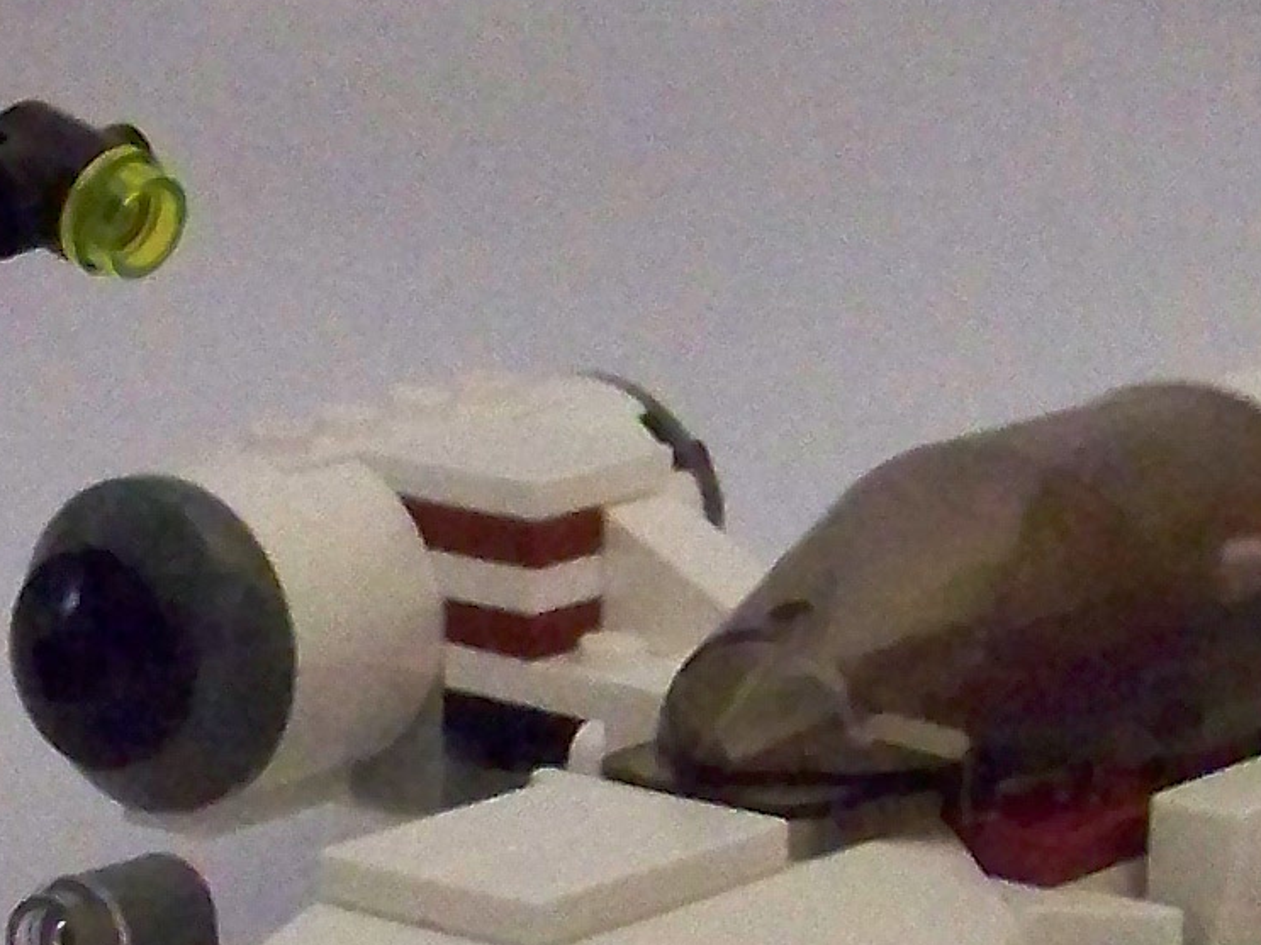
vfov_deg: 9.1
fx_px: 5900
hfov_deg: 12.1
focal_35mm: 162
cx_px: 3
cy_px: 752
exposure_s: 1/30
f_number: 2.8
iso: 1000
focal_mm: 5.85
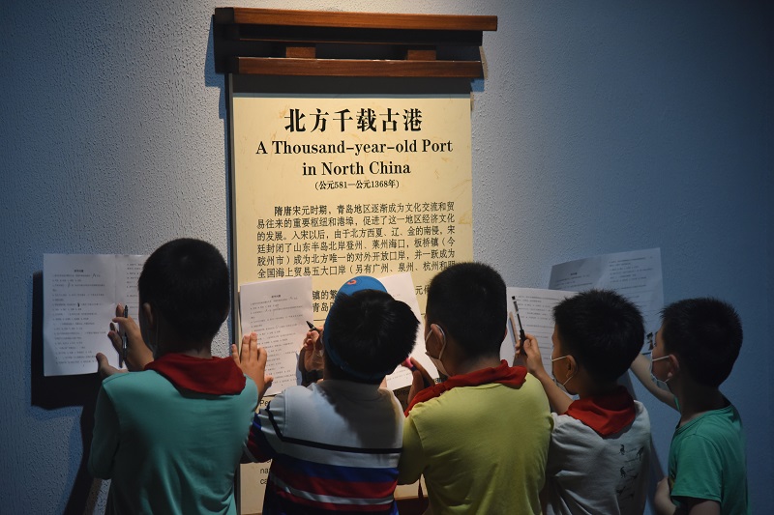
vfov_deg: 11.4
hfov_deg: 17.1
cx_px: 387
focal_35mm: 120
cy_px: 258
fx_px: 2579
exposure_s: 1/50
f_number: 4.5
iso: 2200
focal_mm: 120
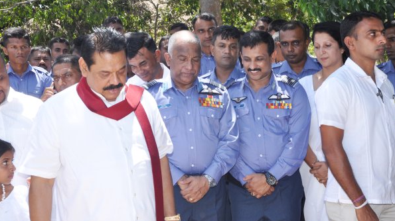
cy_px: 97
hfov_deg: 27.9
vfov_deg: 15.9
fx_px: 796
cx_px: 198
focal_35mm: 76
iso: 400
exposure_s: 1/200
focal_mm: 48
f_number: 10
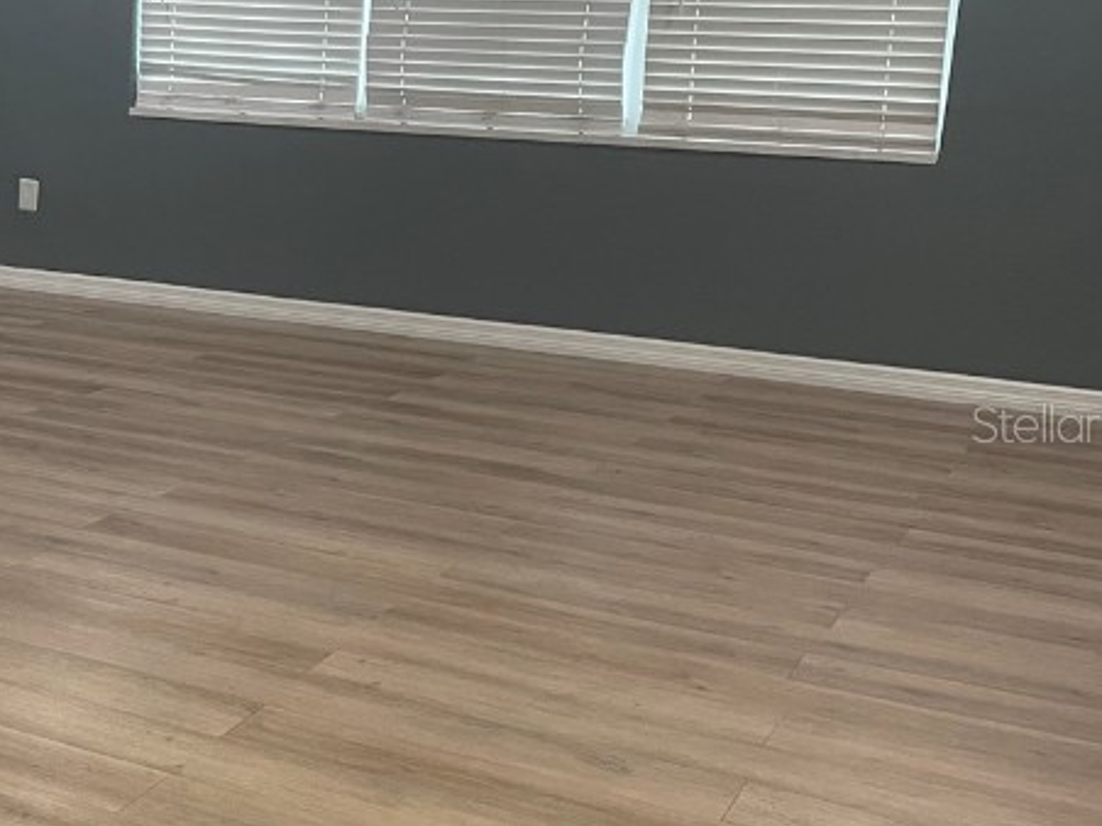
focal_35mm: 59
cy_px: 423
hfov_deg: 30.0
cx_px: -49
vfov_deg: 24.8
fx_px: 1878
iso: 125
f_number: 1.6
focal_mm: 4.2
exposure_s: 1/60
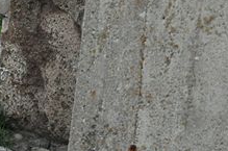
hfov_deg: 17.0
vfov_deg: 12.9
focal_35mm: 105
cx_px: -144
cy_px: 38
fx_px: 664
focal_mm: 18
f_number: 4
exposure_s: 1/60
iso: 2000
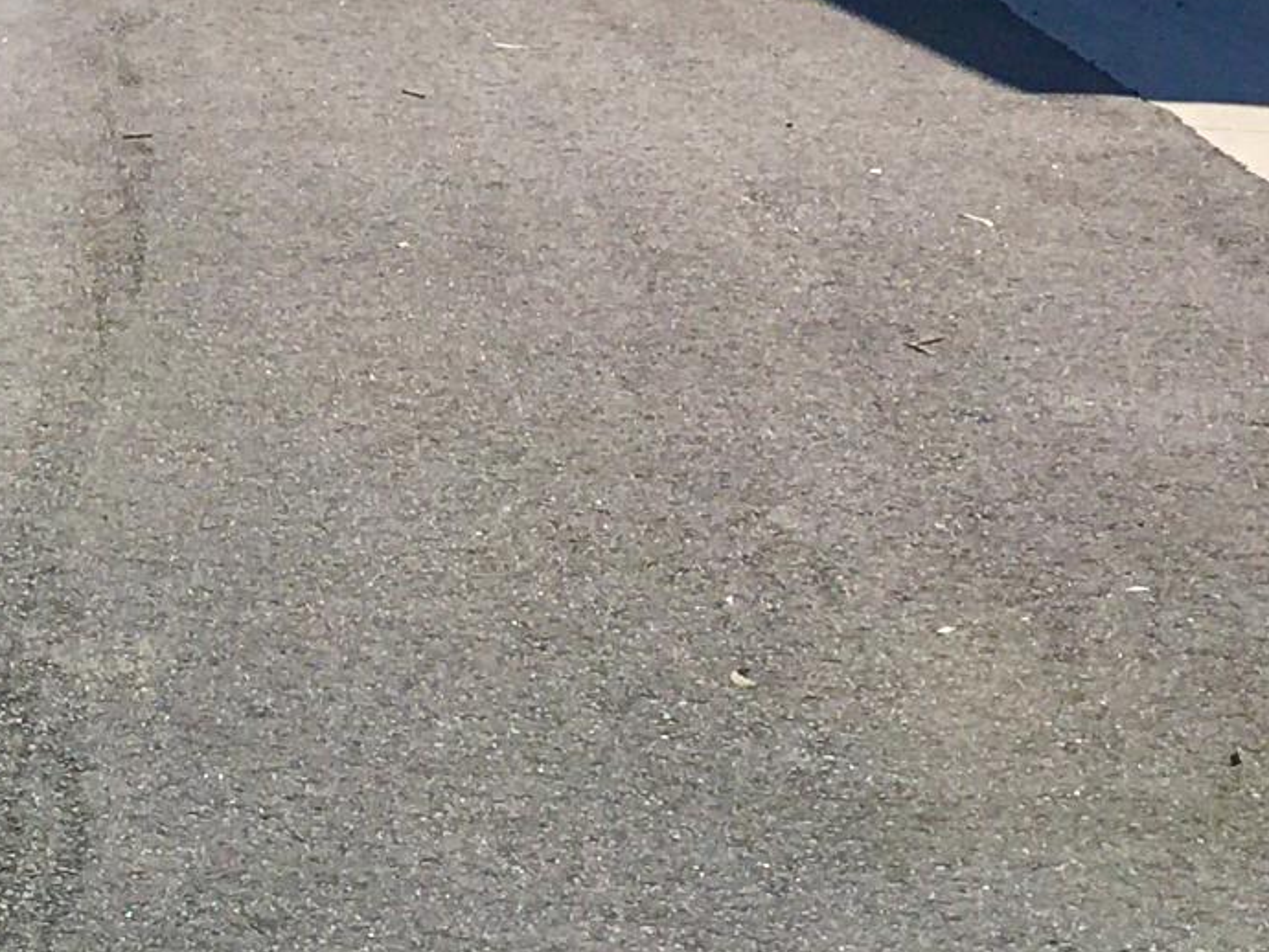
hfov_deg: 15.1
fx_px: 4621
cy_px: -948
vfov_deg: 10.8
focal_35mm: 126
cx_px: -235
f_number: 2.2
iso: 25
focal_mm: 4.15
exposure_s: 1/2564
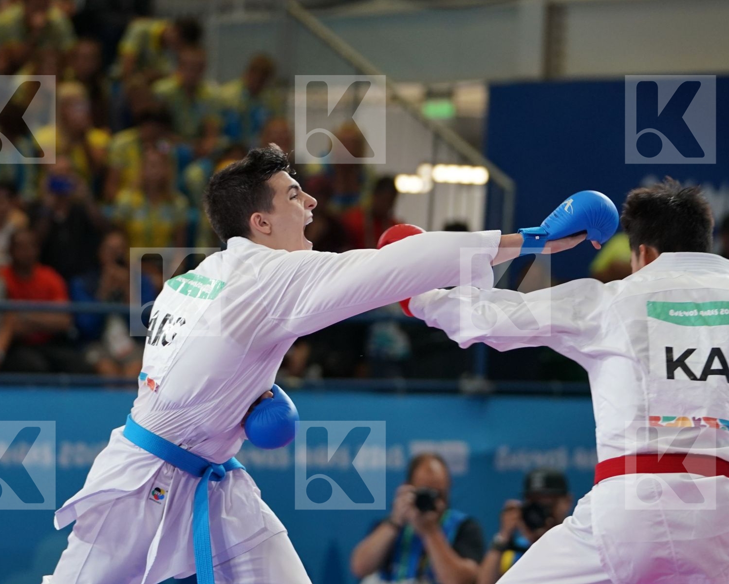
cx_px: 340
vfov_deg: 7.0
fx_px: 4747
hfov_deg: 8.8
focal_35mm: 220
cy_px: 292
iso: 1600
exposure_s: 1/1000
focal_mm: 130
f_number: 2.8
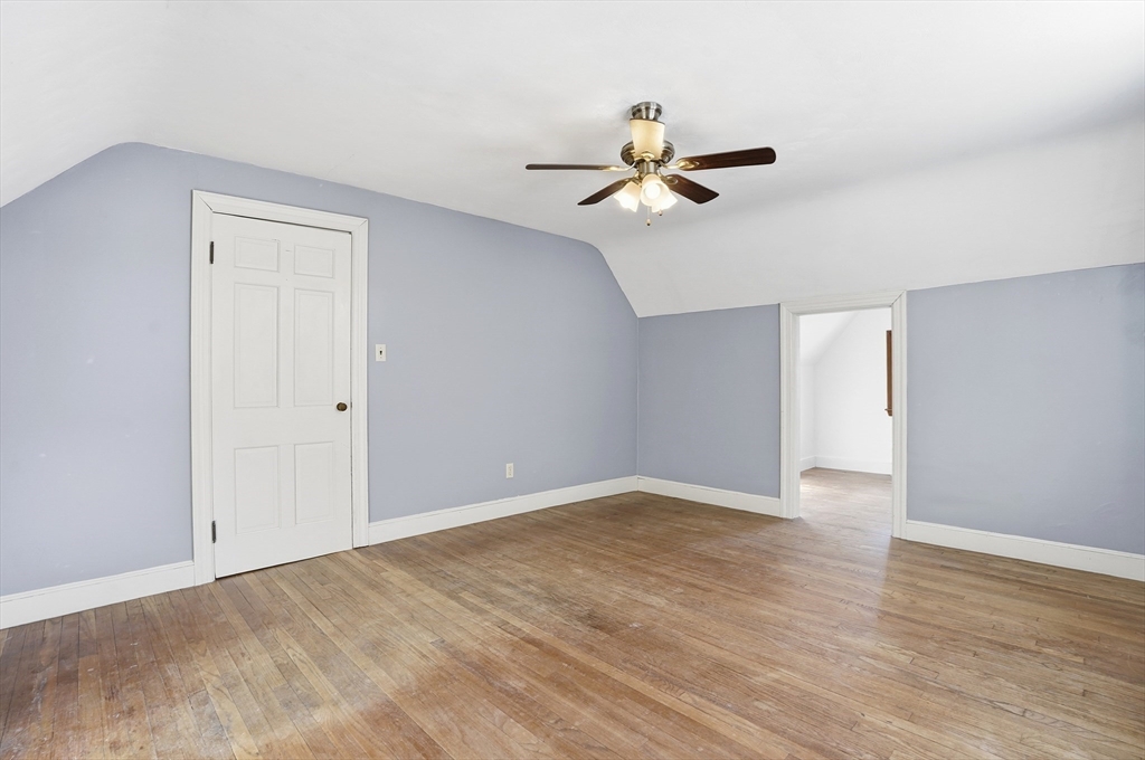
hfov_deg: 96.8
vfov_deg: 73.6
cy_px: 380
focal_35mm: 16
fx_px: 508
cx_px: 572
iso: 800
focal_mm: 16
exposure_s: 1/320
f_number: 8
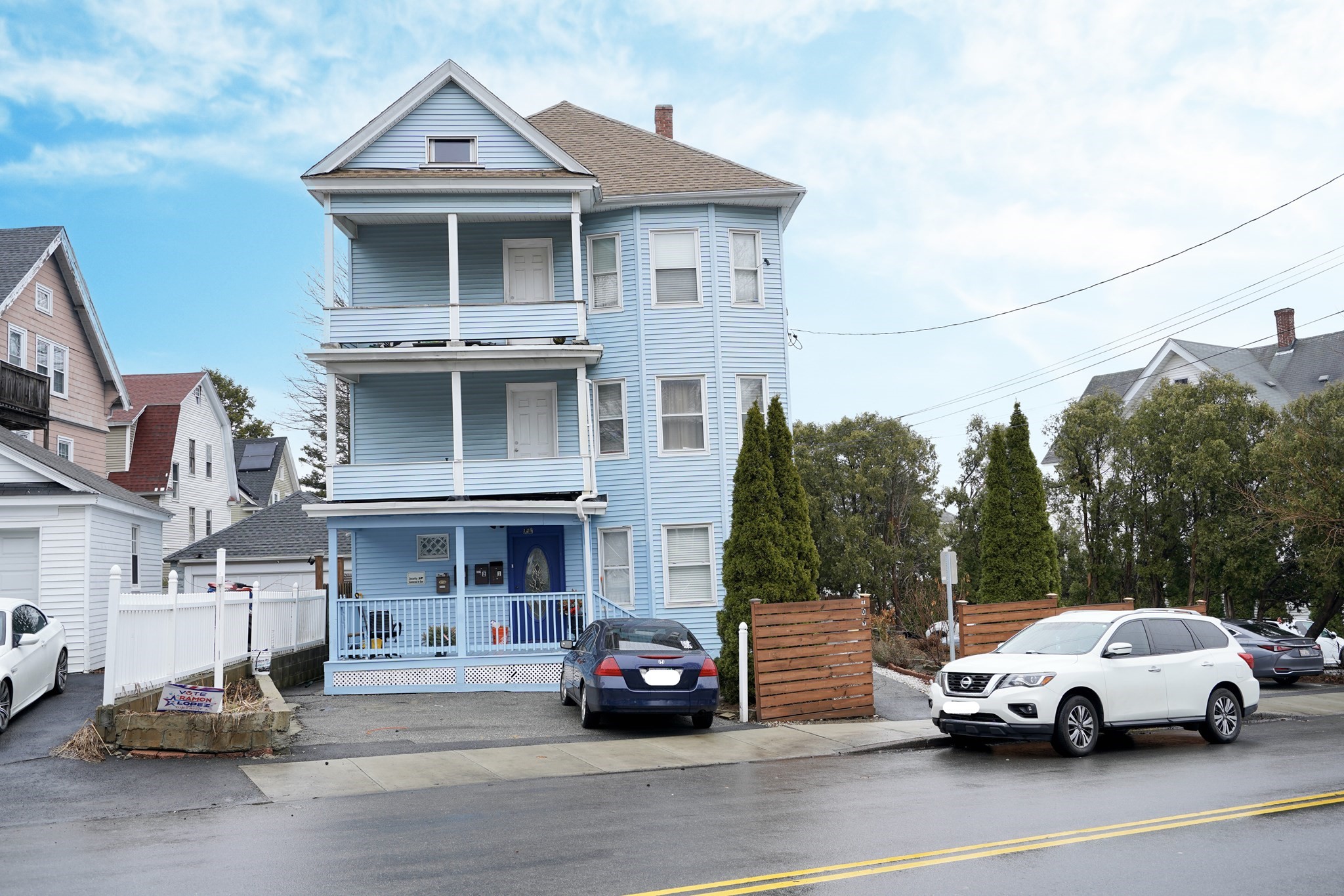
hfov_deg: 61.9
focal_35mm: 30
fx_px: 1120
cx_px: 672
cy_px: 448
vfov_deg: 43.6
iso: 100
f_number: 5.6
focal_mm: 30
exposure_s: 1/100
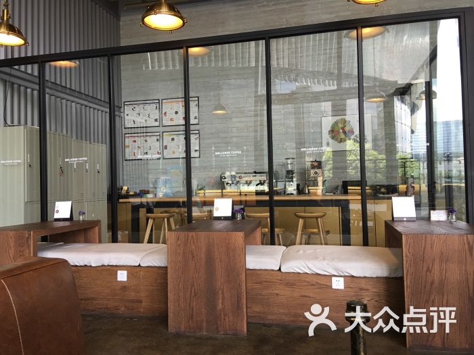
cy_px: 178
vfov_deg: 48.2
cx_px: 237
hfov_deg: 61.7
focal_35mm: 29
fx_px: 397
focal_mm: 4.15
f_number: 2.2
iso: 32
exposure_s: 1/33
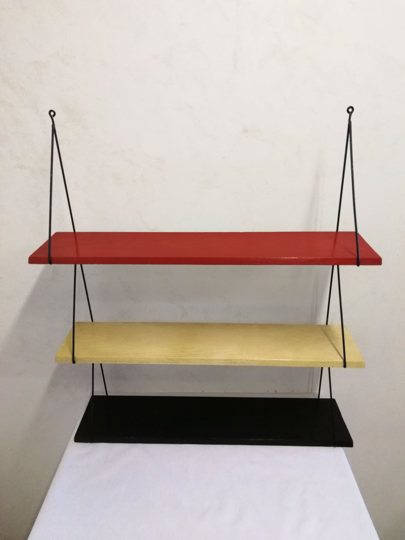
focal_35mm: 24
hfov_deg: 56.8
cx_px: 202
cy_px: 270
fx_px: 374
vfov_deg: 71.6
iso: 100
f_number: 2.2
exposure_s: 1/50
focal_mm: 2.38
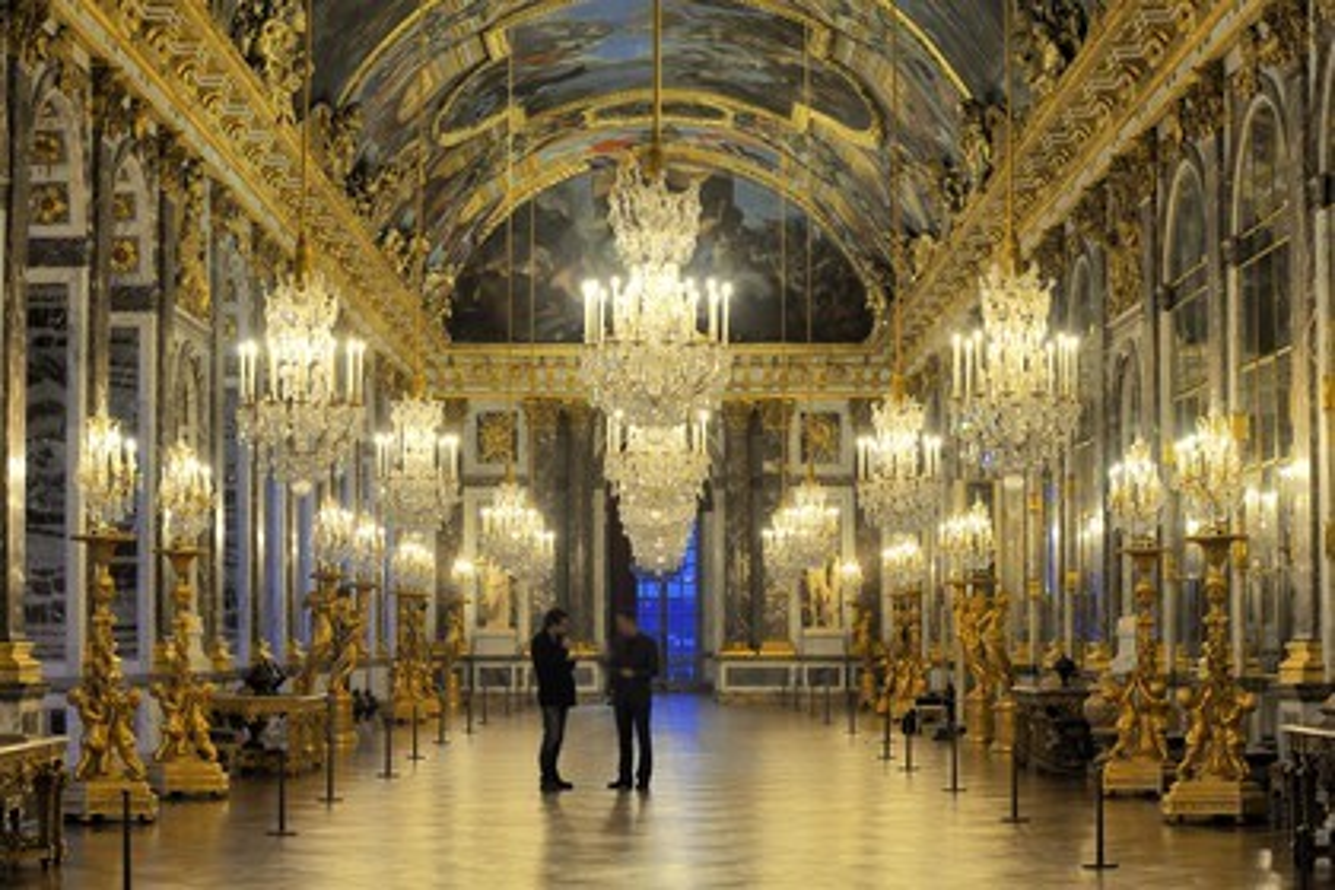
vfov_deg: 19.5
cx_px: 668
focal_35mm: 70
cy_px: 445
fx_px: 2596
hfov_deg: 28.8
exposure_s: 3
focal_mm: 70
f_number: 8
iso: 200
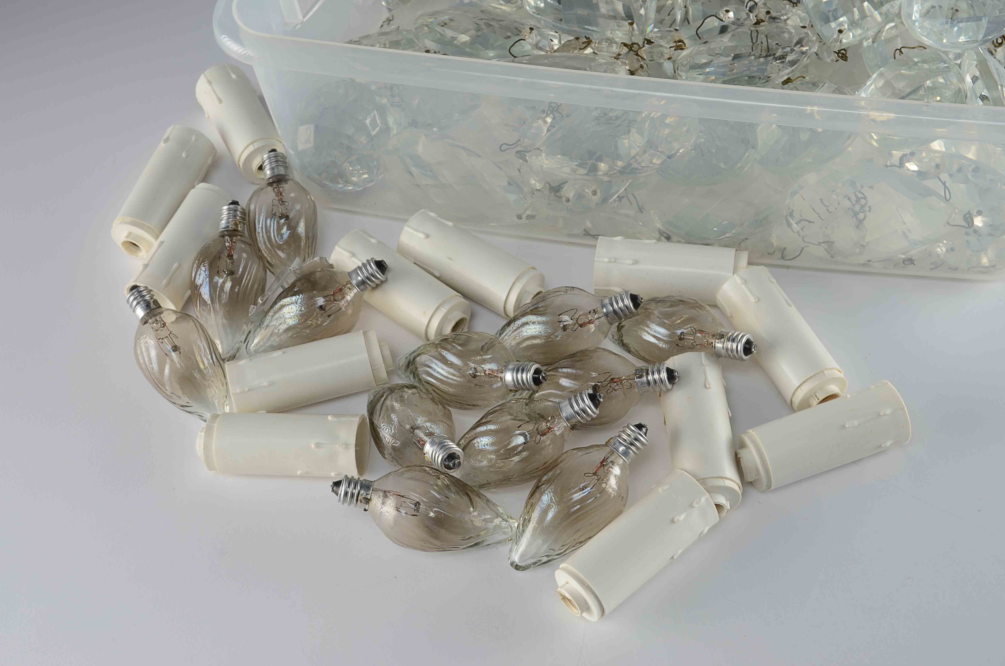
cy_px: 333
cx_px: 502
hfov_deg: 37.9
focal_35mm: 52
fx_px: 1463
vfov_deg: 25.6
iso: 100
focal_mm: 35
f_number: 13
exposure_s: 1/80
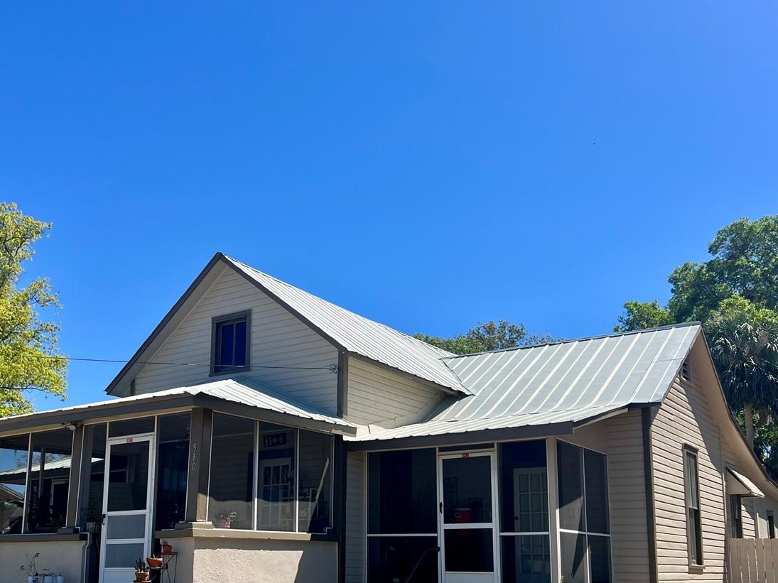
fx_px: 854
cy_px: 423
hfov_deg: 48.9
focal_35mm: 38
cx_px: 347
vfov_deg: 37.0
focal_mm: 5.7
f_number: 1.5
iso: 50
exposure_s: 1/3704
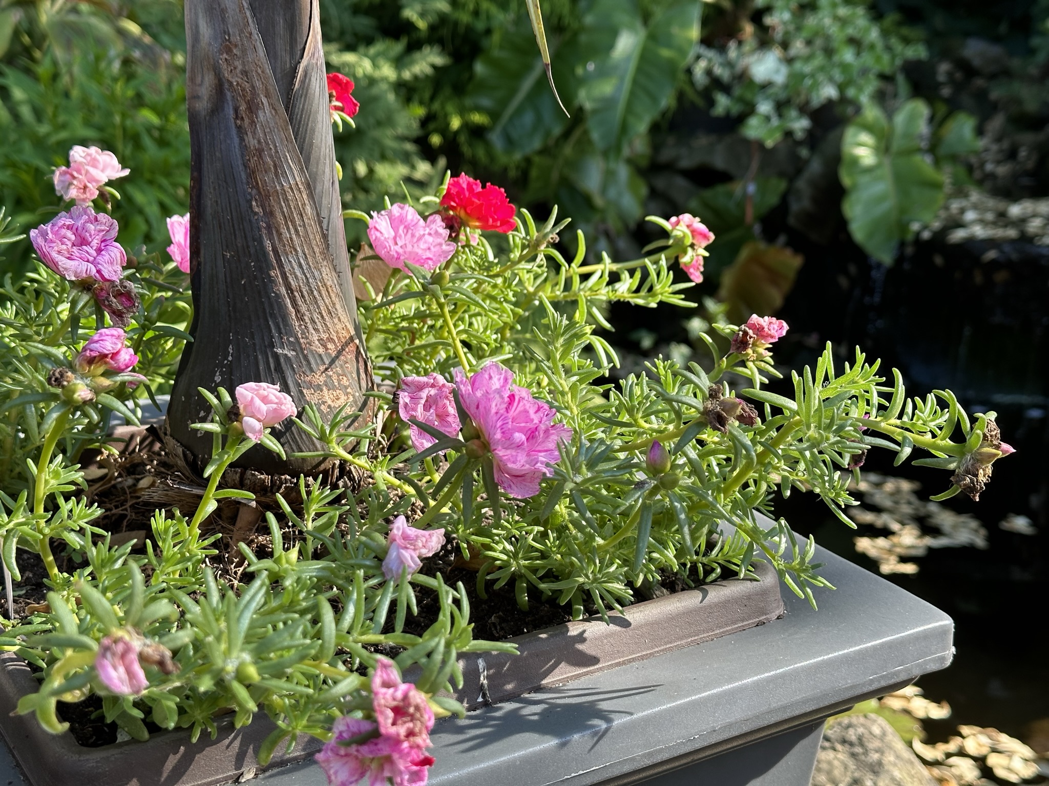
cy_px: 393
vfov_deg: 30.3
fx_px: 1455
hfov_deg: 39.7
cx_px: 524
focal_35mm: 48
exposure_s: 1/704
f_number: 1.78
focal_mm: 6.86
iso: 64
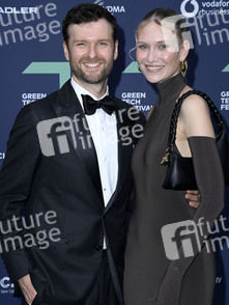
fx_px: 713
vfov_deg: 24.1
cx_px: 120
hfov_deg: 18.2
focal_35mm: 81
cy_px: 184
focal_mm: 62
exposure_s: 1/250
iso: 640
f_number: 6.3
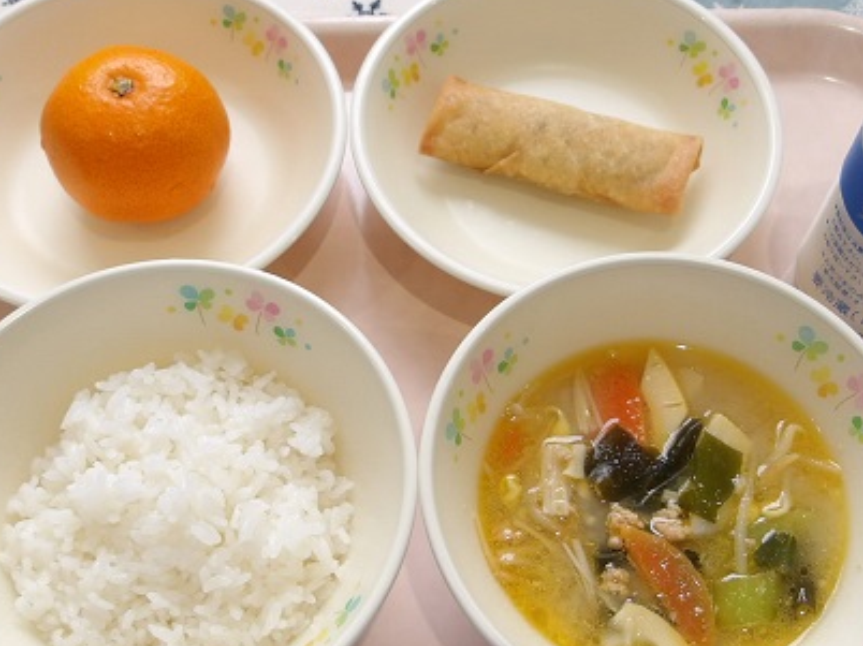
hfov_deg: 43.9
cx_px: 449
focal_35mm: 43
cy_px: 417
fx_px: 1071
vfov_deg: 33.3
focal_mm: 4.9
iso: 100
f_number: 3
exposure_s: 1/44
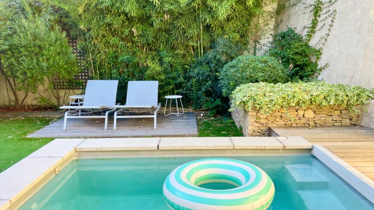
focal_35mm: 29
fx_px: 288
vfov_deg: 40.1
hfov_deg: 66.0
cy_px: 121
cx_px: 191
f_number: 1.6
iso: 32
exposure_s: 1/239
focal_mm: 4.2
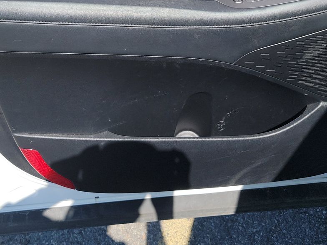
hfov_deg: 38.9
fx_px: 463
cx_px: 147
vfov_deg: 28.5
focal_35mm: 49
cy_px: 21
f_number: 1.8
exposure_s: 1/651
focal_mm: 6.7
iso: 50
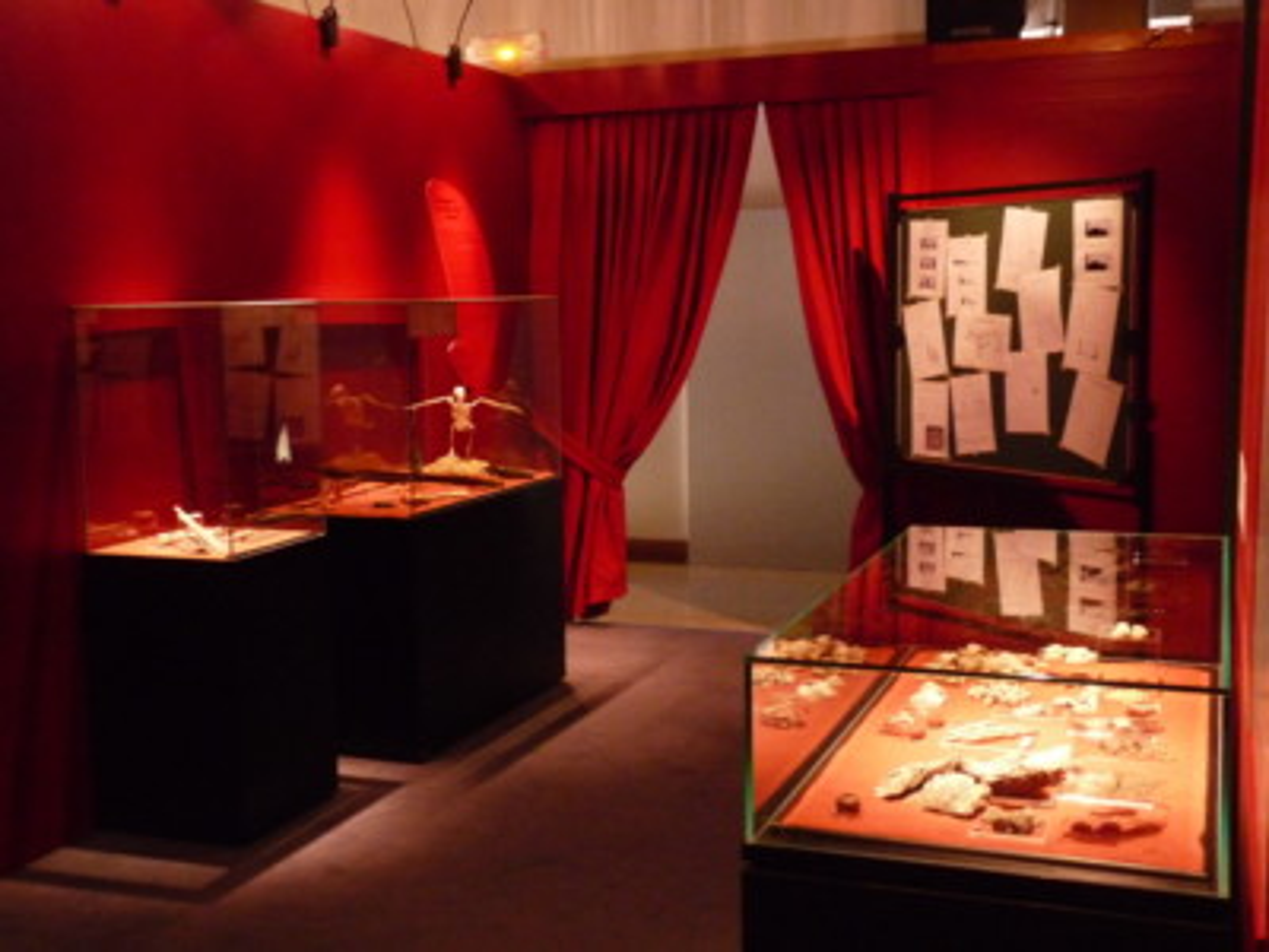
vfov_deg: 32.9
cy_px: 476
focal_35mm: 44
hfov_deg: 42.9
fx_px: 1613
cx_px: 634
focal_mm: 7.8
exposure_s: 1/13
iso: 800
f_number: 3
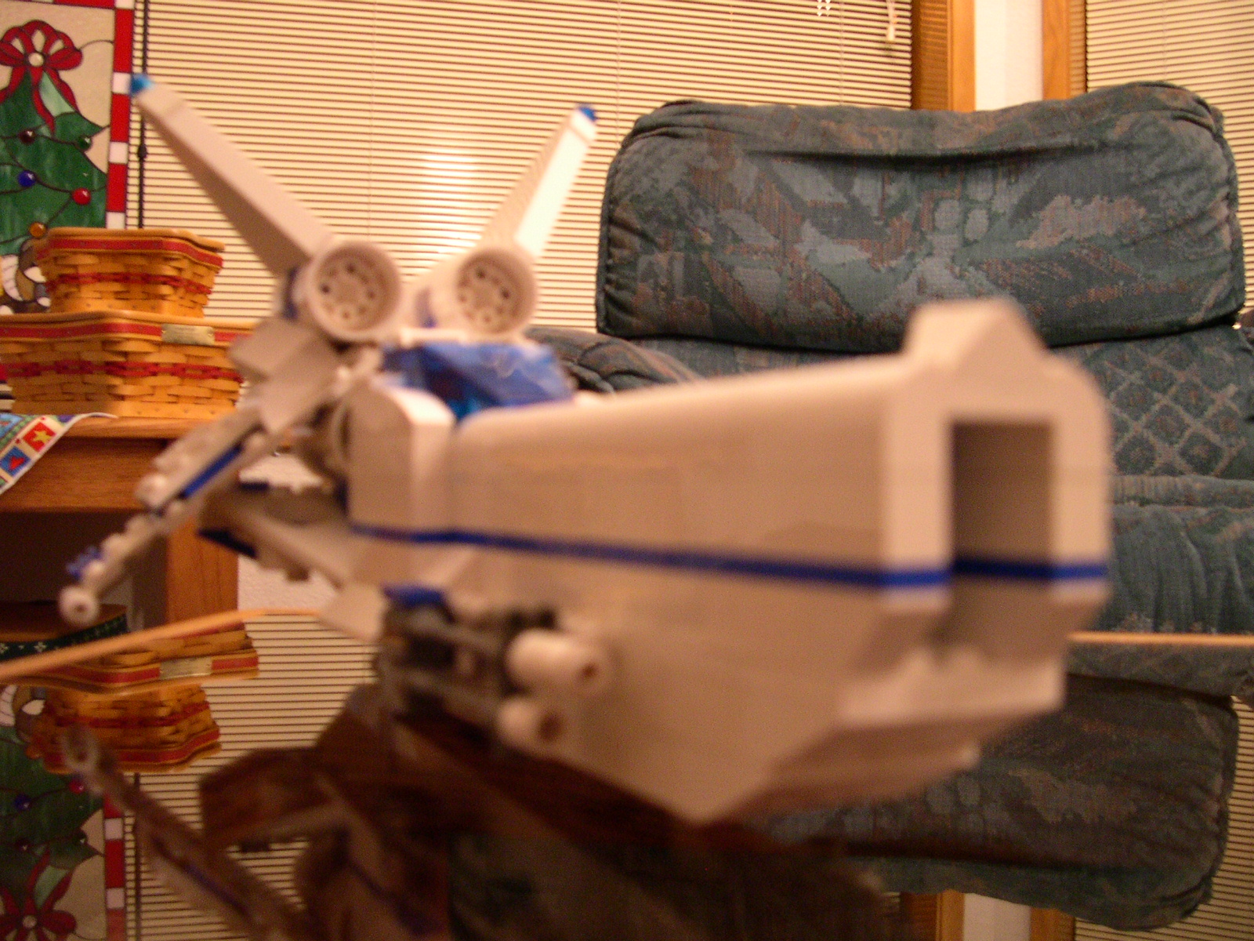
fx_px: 1377
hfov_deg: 49.0
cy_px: 470
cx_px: 627
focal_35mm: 38
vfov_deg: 37.7
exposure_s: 1/4.5
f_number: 2.8
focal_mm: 8
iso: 400
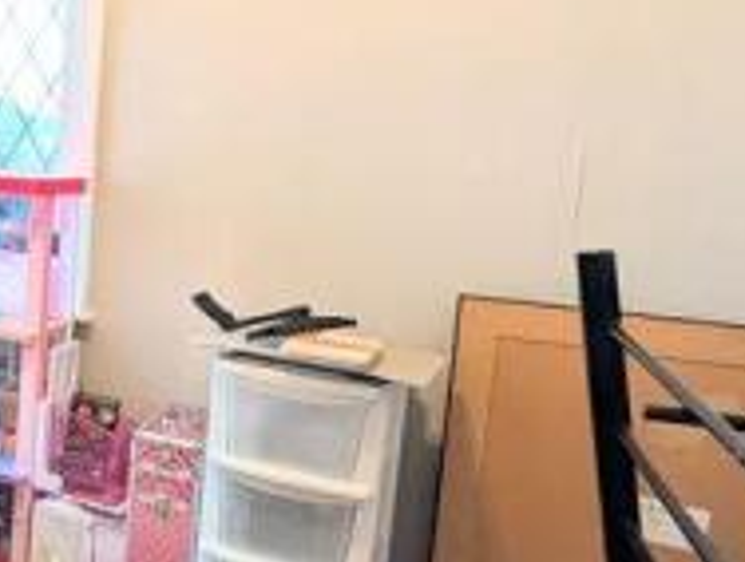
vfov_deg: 38.7
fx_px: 798
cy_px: 228
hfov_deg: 41.7
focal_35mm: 37
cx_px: -38
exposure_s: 1/50
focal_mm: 2.02
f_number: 1.7
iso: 91
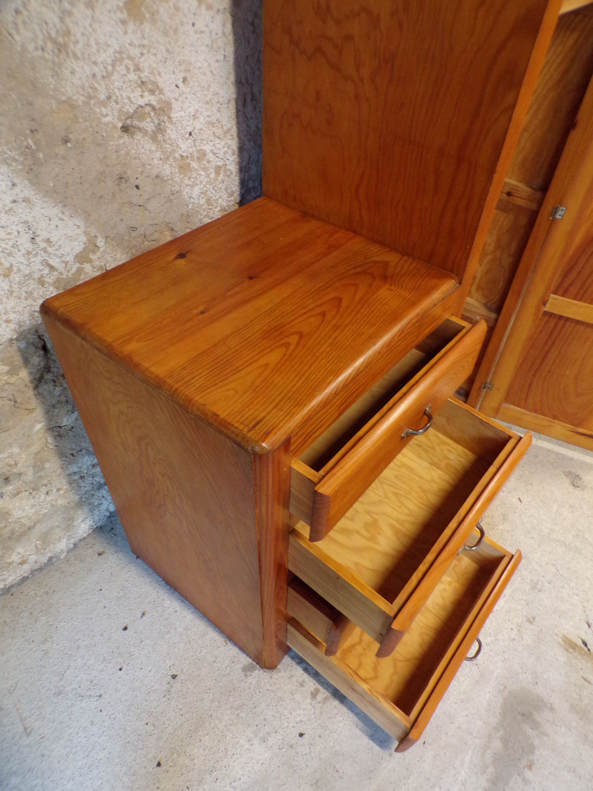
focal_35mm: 24
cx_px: 296
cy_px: 396
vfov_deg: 71.6
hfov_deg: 56.8
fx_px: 548
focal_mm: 4.3
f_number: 3
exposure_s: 1/17
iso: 375
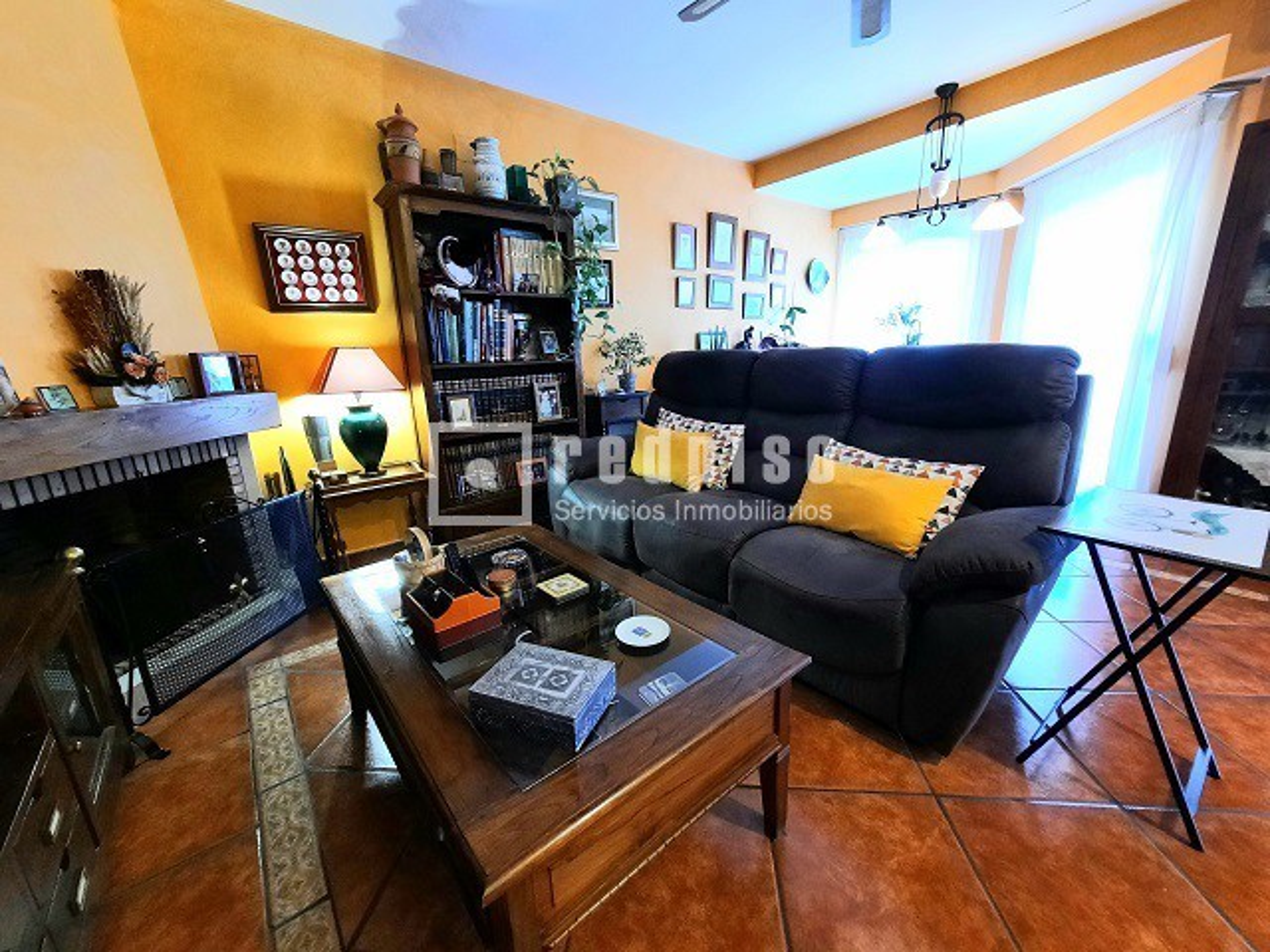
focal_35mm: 13
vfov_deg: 89.9
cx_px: 635
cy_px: 476
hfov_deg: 106.2
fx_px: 477
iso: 250
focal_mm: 1.74
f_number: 2.2
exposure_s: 1/25
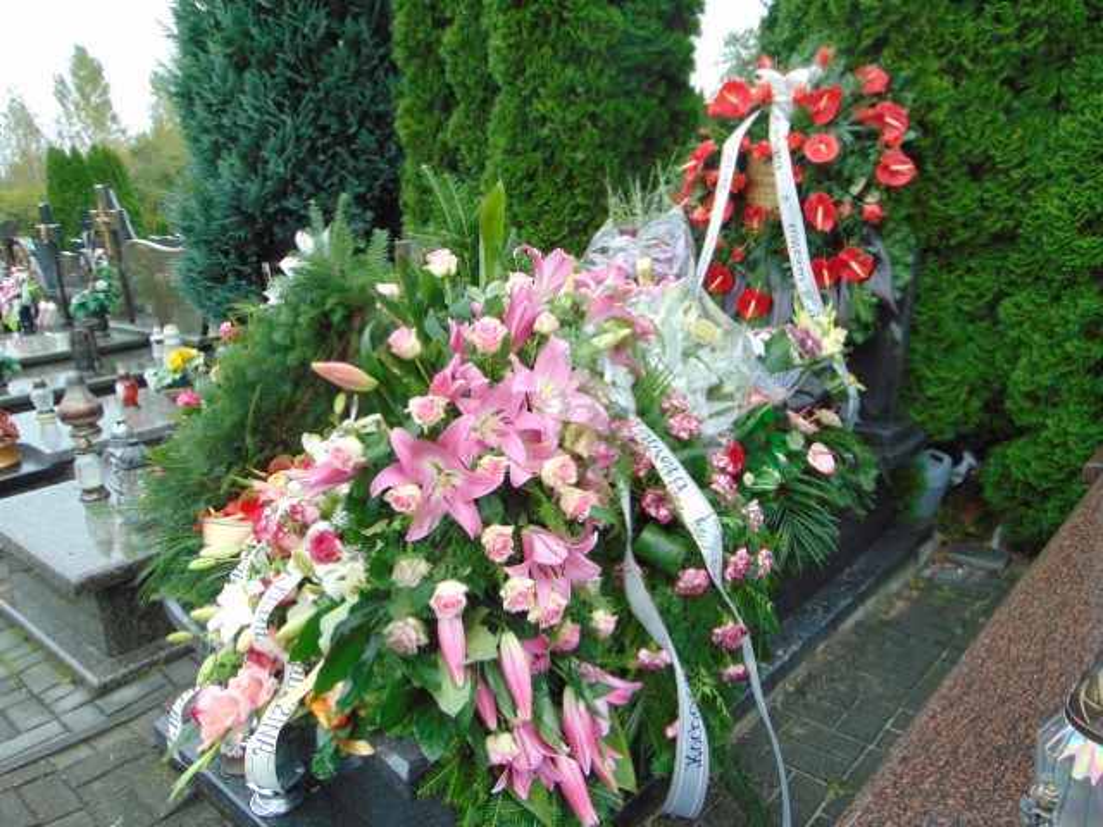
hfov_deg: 69.4
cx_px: 552
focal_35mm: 25
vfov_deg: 54.9
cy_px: 414
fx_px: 797
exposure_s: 1/50
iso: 80
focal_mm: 4.5
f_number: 3
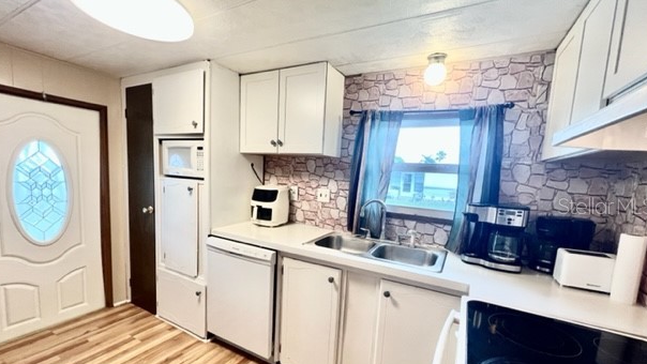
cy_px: 206
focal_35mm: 15
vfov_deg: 70.3
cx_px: 316
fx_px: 257
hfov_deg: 103.0
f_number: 1.8
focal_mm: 1.57
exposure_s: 1/120
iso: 125
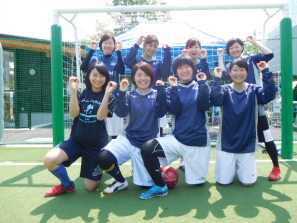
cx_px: 161
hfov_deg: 58.3
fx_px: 266
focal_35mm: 31
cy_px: 105
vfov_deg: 45.5
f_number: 3.5
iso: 125
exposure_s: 1/400
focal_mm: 5
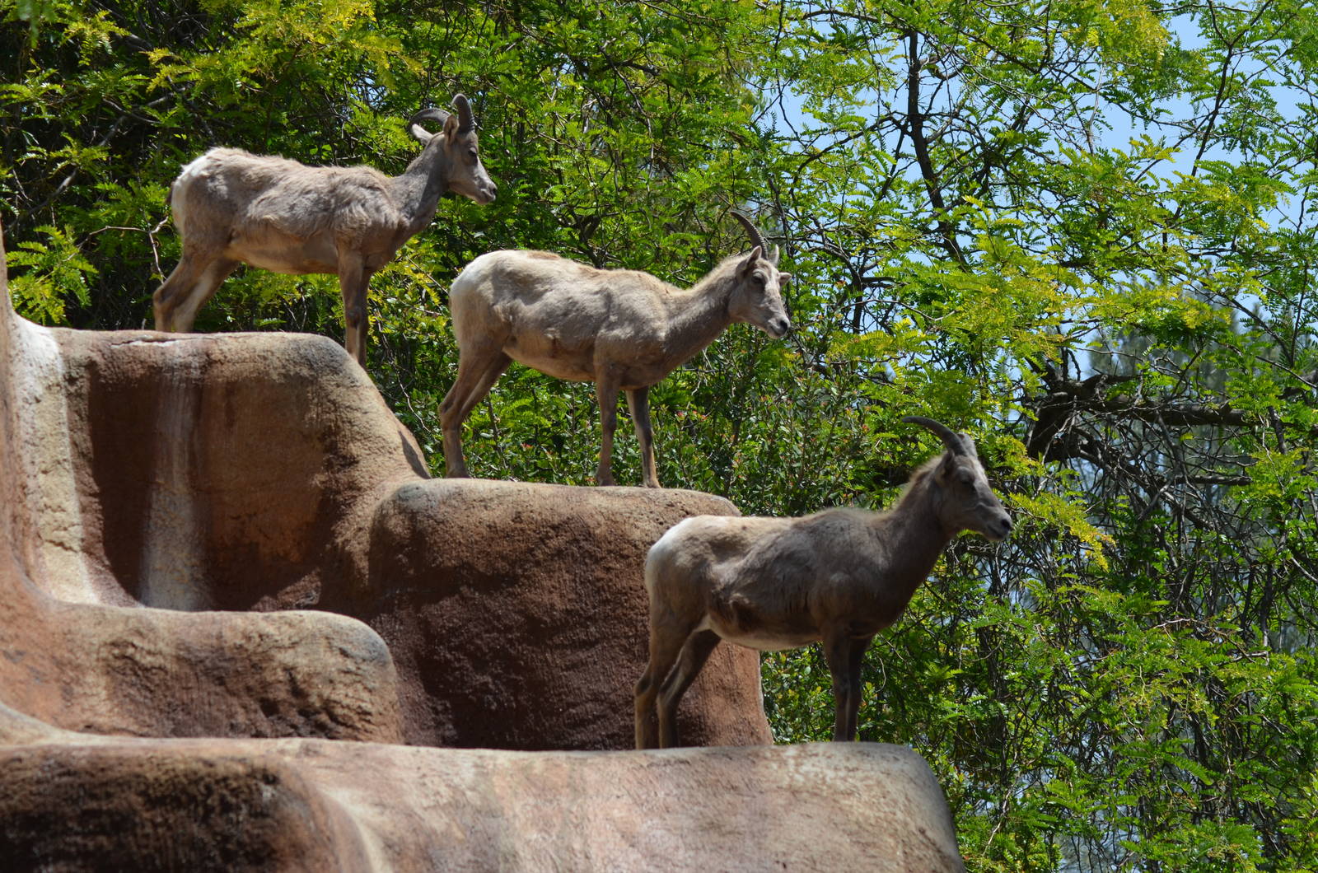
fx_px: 5755
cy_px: 436
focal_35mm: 158
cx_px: 659
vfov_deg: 8.7
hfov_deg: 13.1
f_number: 6.3
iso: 200
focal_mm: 105
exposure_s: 1/640
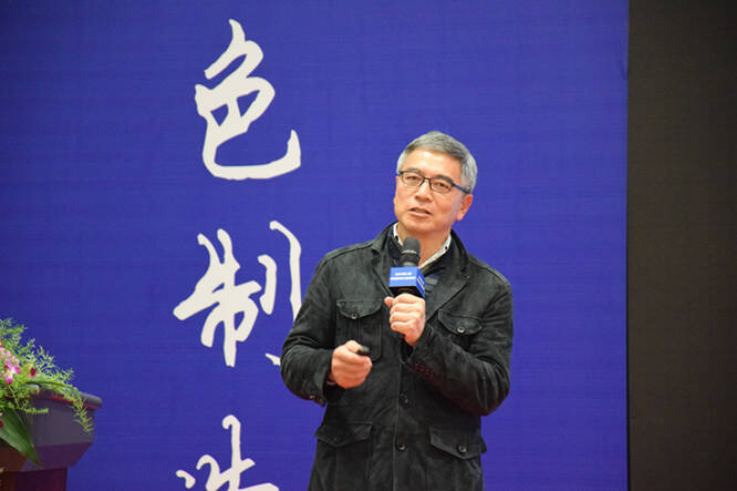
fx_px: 4296
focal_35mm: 210
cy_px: 246
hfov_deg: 9.8
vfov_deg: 6.5
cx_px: 368
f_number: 5.6
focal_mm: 140
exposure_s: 1/100
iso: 6400
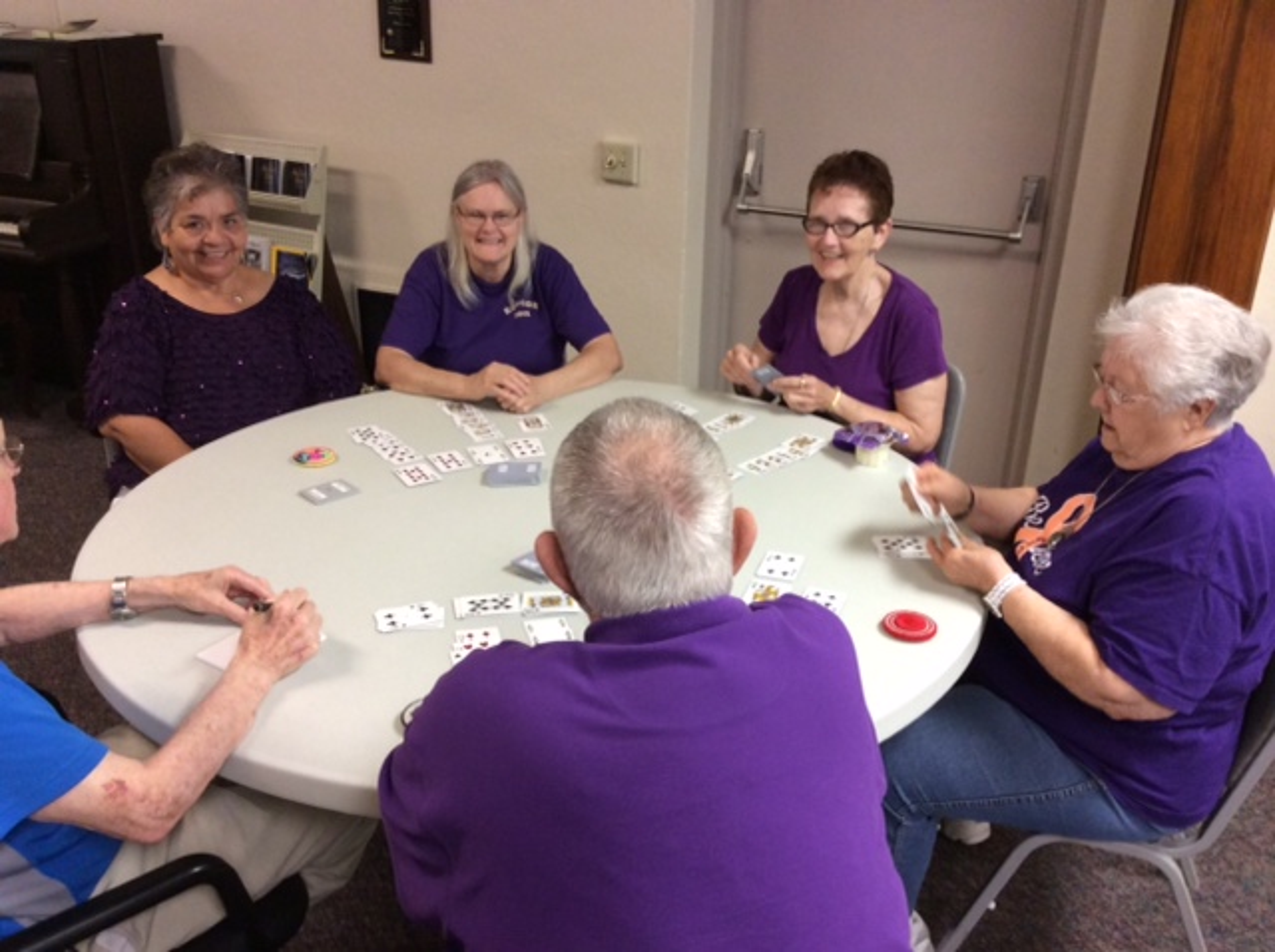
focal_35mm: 33
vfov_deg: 42.8
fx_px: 1214
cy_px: 476
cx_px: 638
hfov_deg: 55.4
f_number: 2.4
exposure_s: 1/24
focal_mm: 3.3
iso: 125
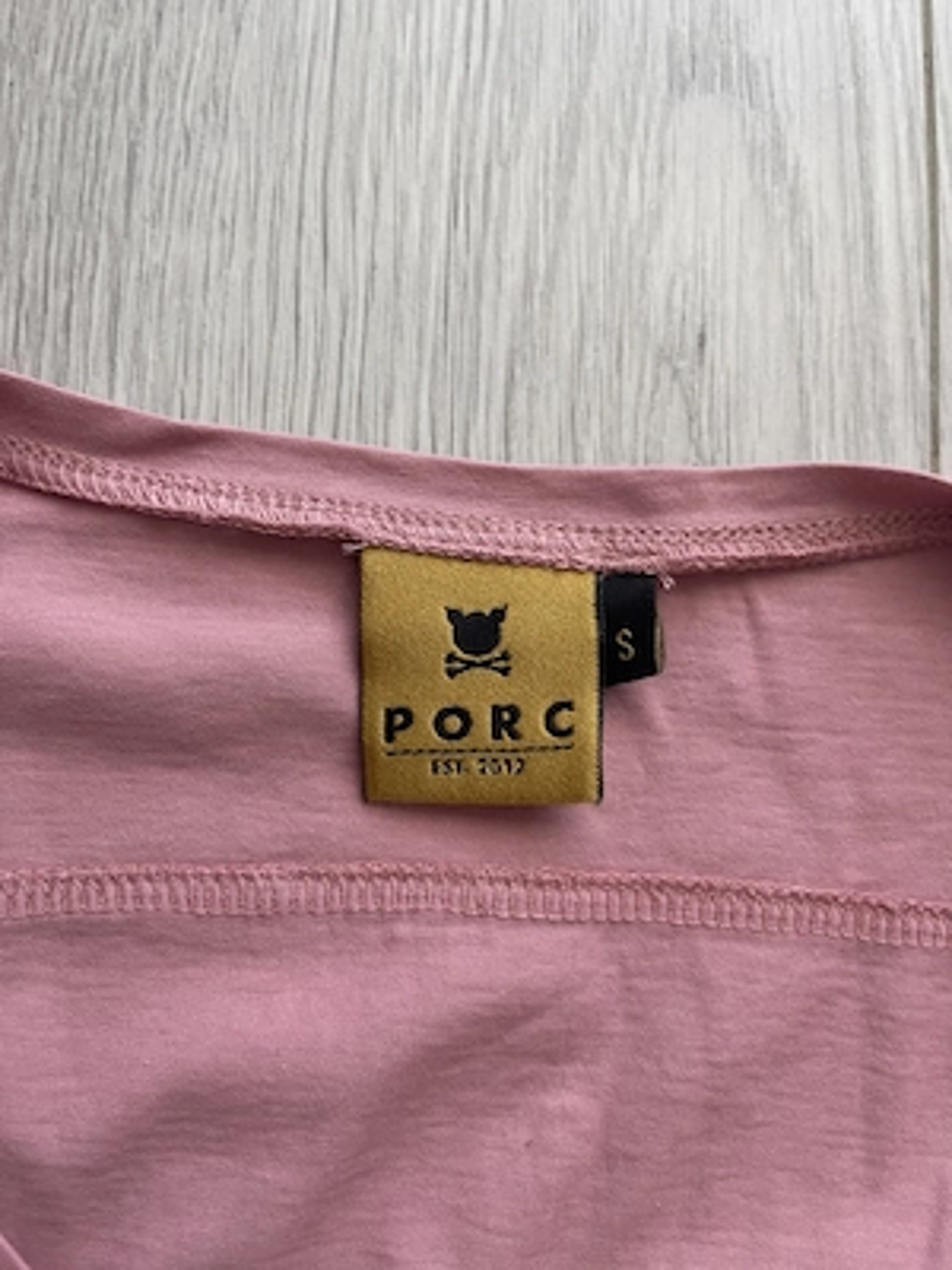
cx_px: 476
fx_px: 917
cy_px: 635
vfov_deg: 69.4
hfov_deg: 54.9
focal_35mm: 25
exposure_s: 1/60
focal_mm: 5.1
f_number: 1.6
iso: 160
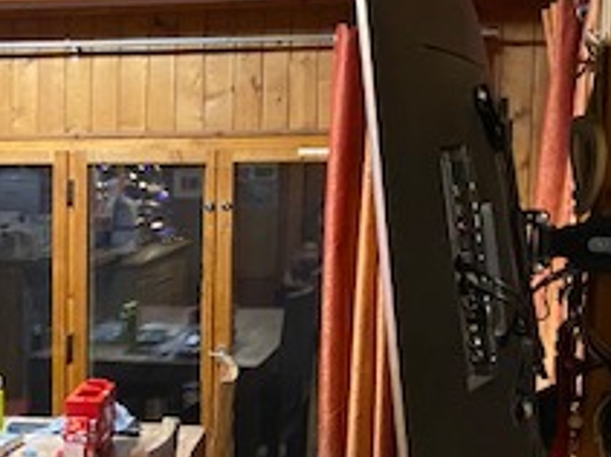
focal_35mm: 79
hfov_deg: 23.6
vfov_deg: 18.5
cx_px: -12
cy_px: 338
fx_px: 1394
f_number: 1.8
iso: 400
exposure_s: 1/23
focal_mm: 4.25
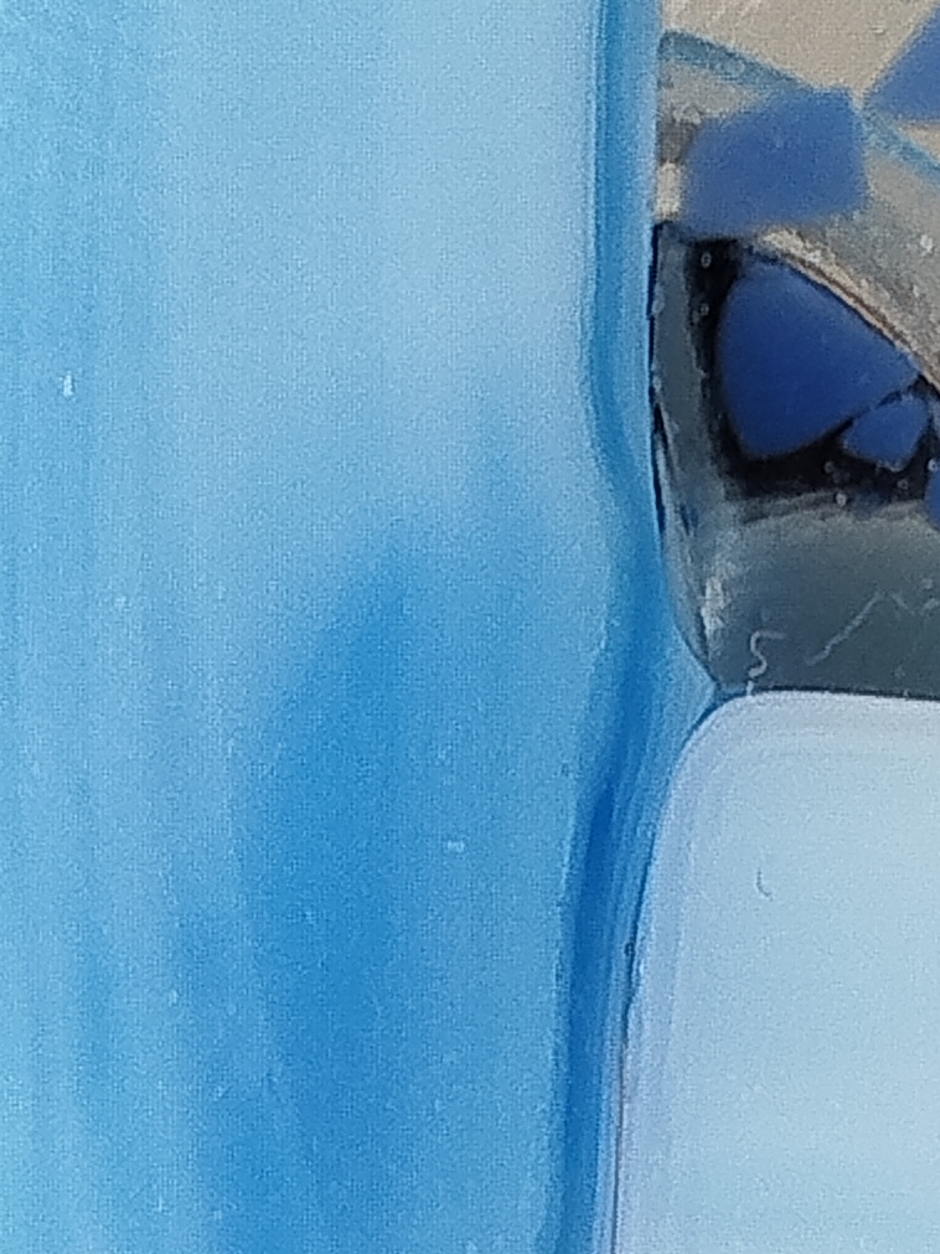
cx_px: 487
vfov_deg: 10.4
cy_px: 763
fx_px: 6881
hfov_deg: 7.8
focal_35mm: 190
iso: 160
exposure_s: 1/50
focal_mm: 5.31
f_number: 1.7
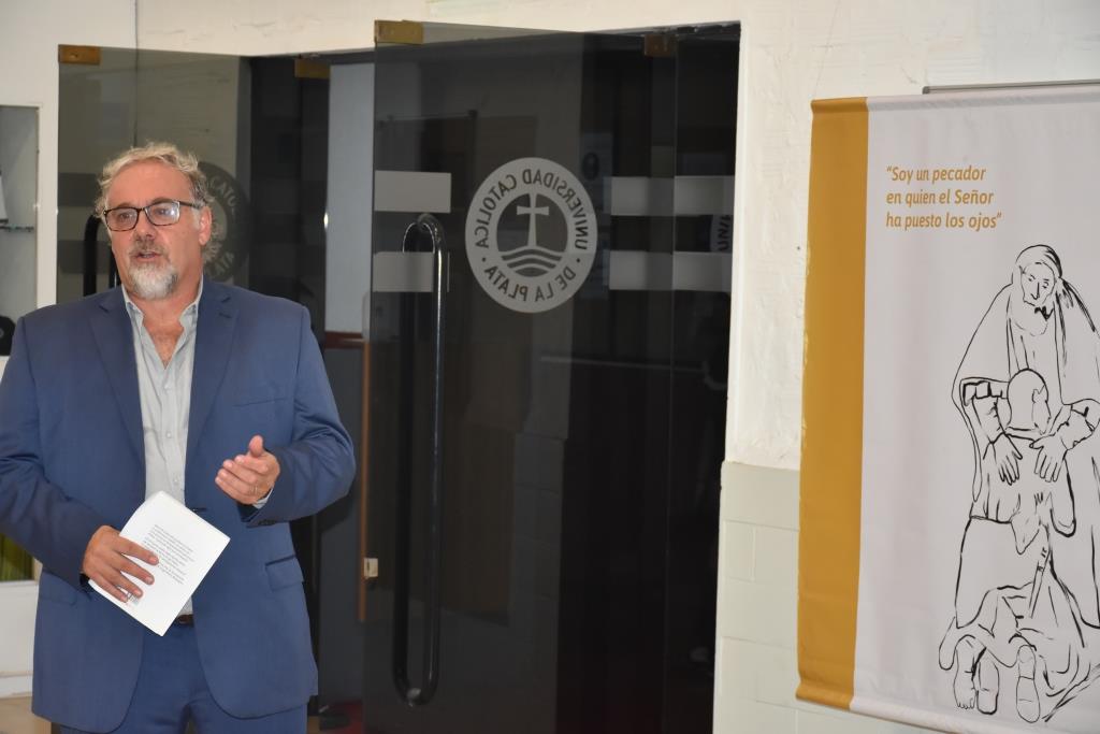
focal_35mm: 90
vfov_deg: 15.2
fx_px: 2750
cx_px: 550
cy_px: 367
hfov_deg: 22.6
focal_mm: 60
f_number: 5.6
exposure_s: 1/125
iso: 1600
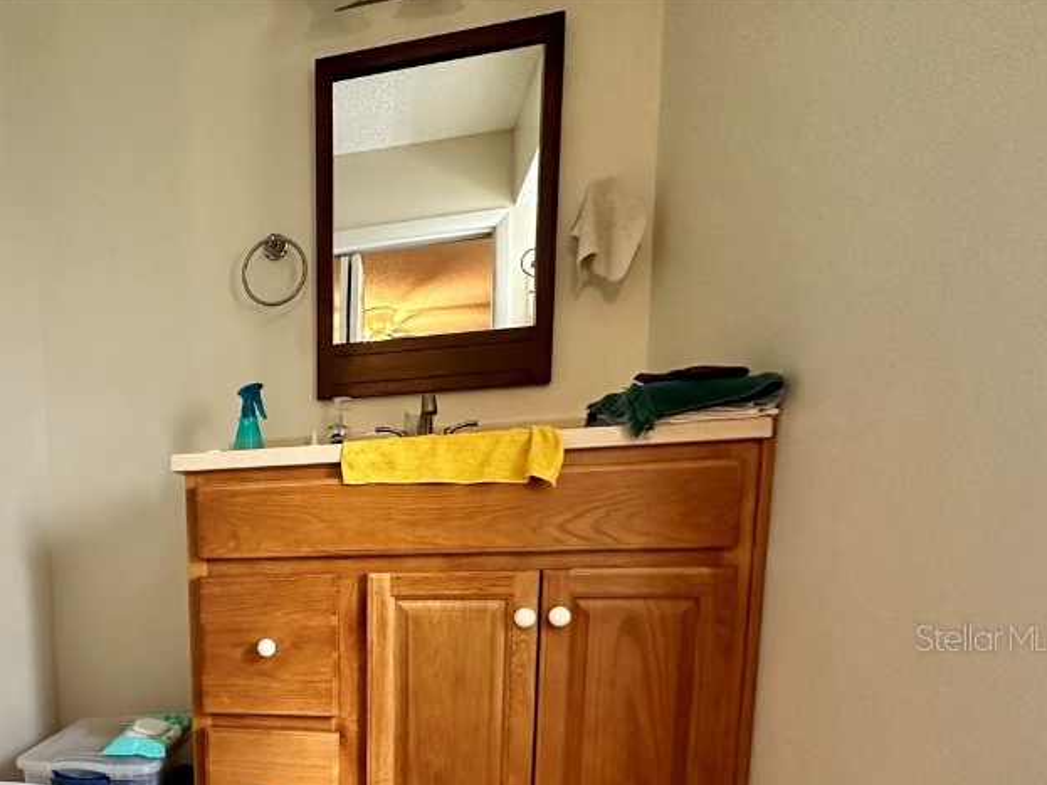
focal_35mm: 23
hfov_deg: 67.2
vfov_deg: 54.5
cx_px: 213
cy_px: 637
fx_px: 696
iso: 400
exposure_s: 1/60
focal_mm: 2.22
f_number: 2.2
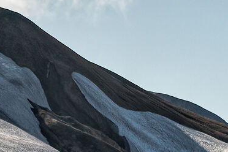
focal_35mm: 490
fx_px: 3103
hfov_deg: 4.2
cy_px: 289
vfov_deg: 2.8
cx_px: 239
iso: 64
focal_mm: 27.98
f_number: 4
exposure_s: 1/640
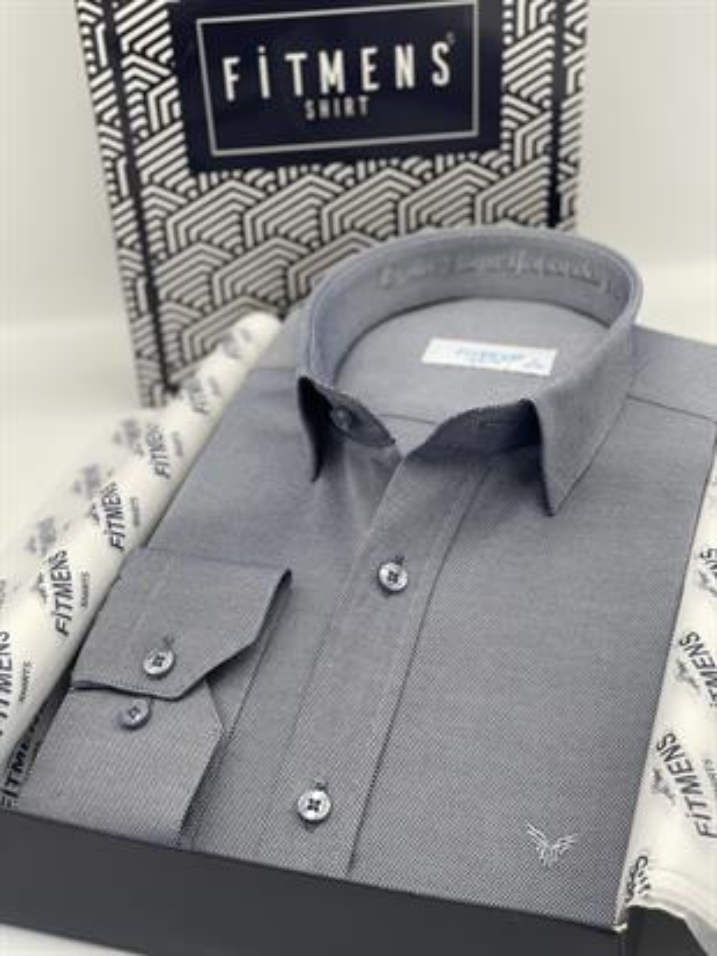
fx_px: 1435
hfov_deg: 28.0
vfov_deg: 36.8
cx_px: 358
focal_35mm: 52
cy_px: 478
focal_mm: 6
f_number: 2
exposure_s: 1/100
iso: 32
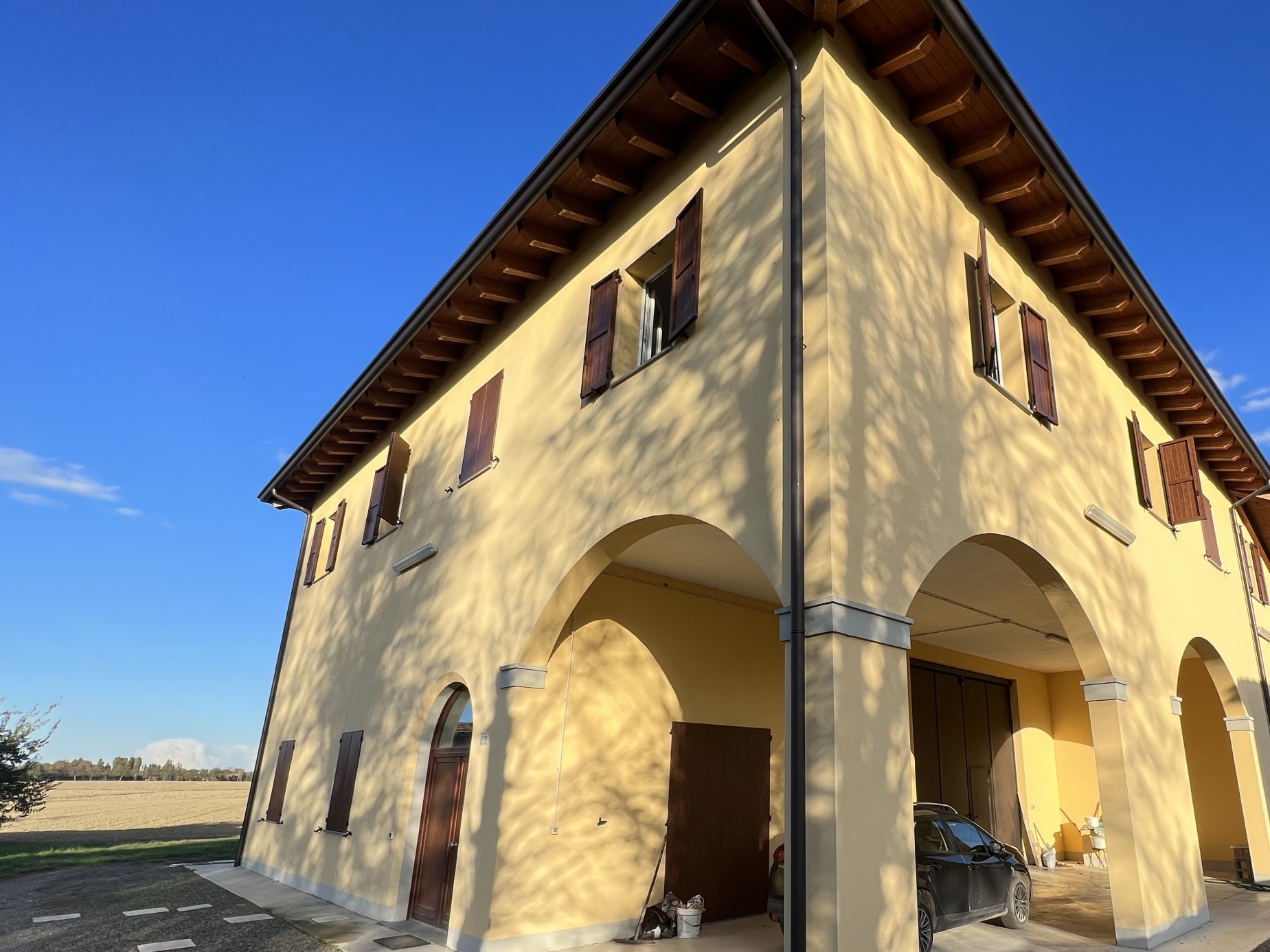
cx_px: 789
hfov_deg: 86.1
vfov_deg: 70.7
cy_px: 579
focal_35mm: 18
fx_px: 660
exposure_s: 1/881
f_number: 1.8
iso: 32
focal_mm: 1.57
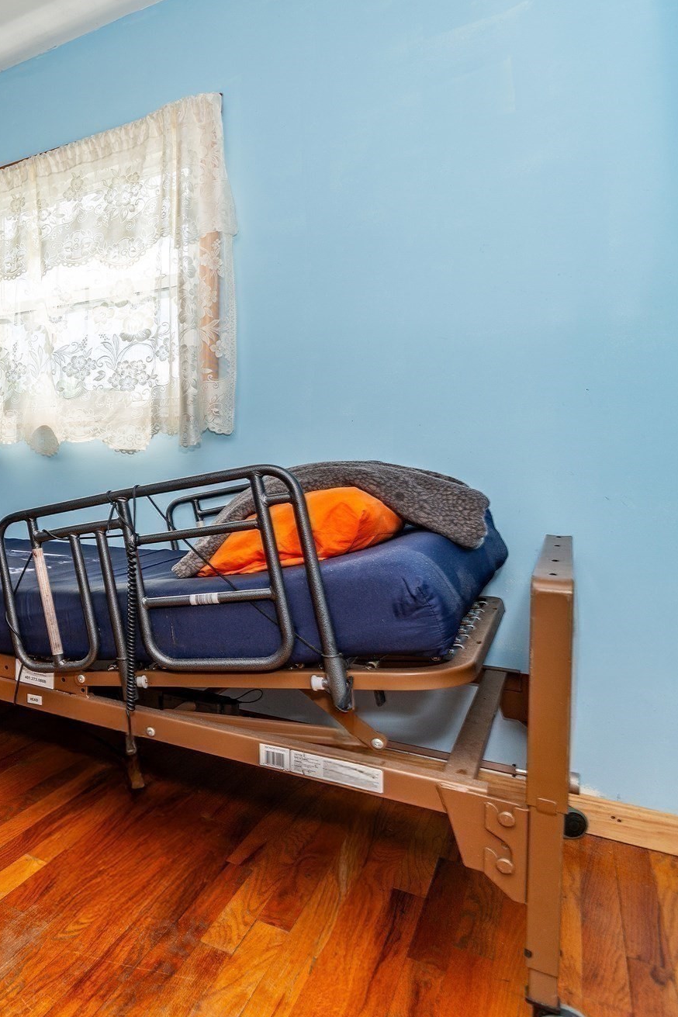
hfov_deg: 40.6
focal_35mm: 25
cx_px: -80
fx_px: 706
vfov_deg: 71.5
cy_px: 503
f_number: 6.3
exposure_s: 1/50
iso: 100
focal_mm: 16
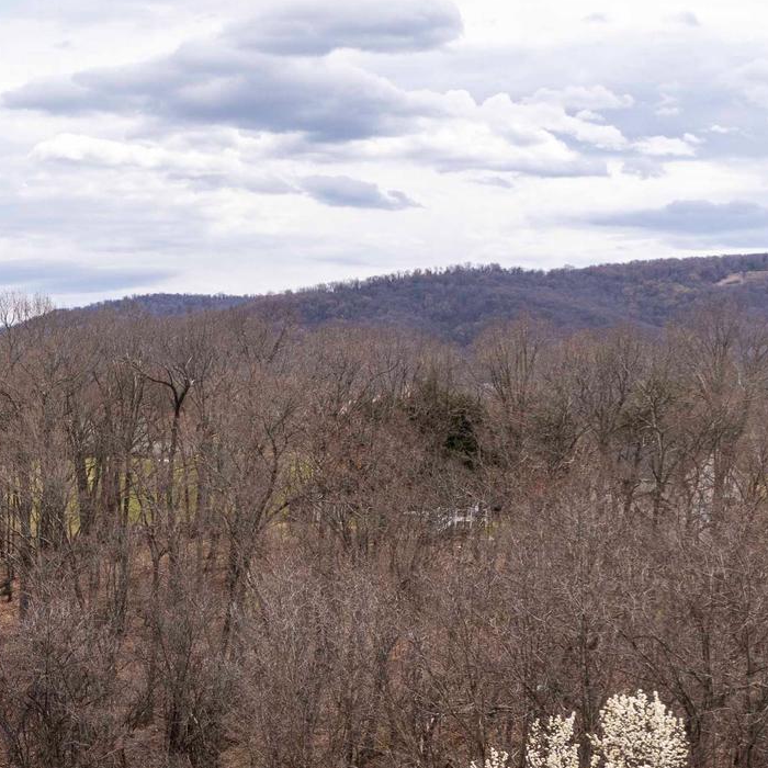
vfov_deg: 26.0
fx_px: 1556
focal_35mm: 62
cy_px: 800
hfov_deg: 25.0
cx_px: -148
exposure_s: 1/200
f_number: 2.8
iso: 100
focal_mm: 12.29
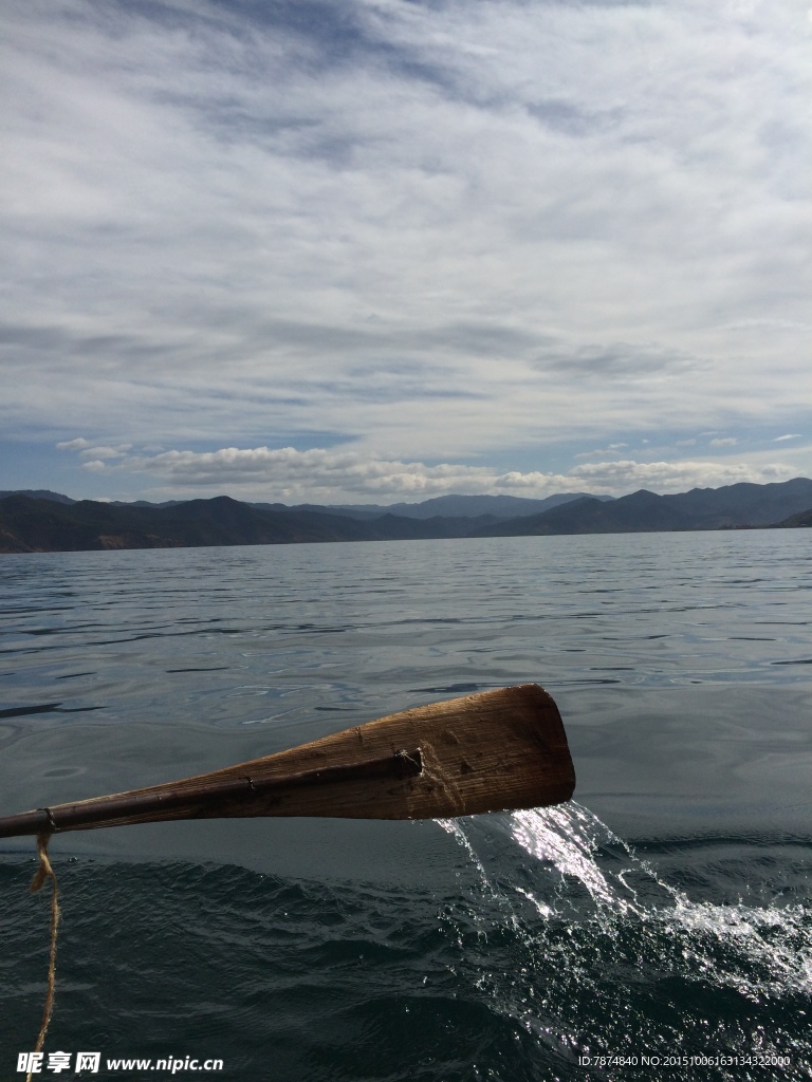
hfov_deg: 46.8
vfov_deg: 60.0
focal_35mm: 30
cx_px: 406
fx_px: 938
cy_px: 541
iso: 40
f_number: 2.2
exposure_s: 1/5882
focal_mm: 4.12
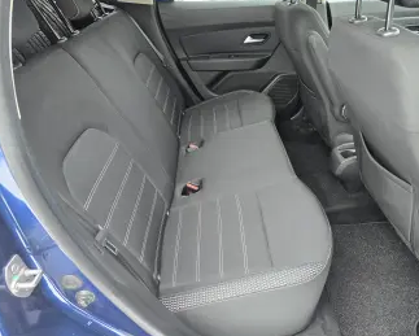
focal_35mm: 25
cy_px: 166
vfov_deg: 56.9
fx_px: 310
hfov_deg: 68.0
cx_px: 223
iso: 250
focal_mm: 6.3
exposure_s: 1/100
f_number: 1.7
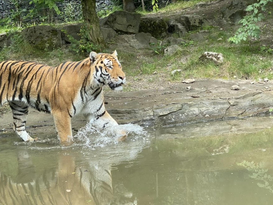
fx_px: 481
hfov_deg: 31.7
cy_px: 117
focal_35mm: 61
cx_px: 139
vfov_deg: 24.0
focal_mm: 6
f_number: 2
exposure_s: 1/121
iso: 50
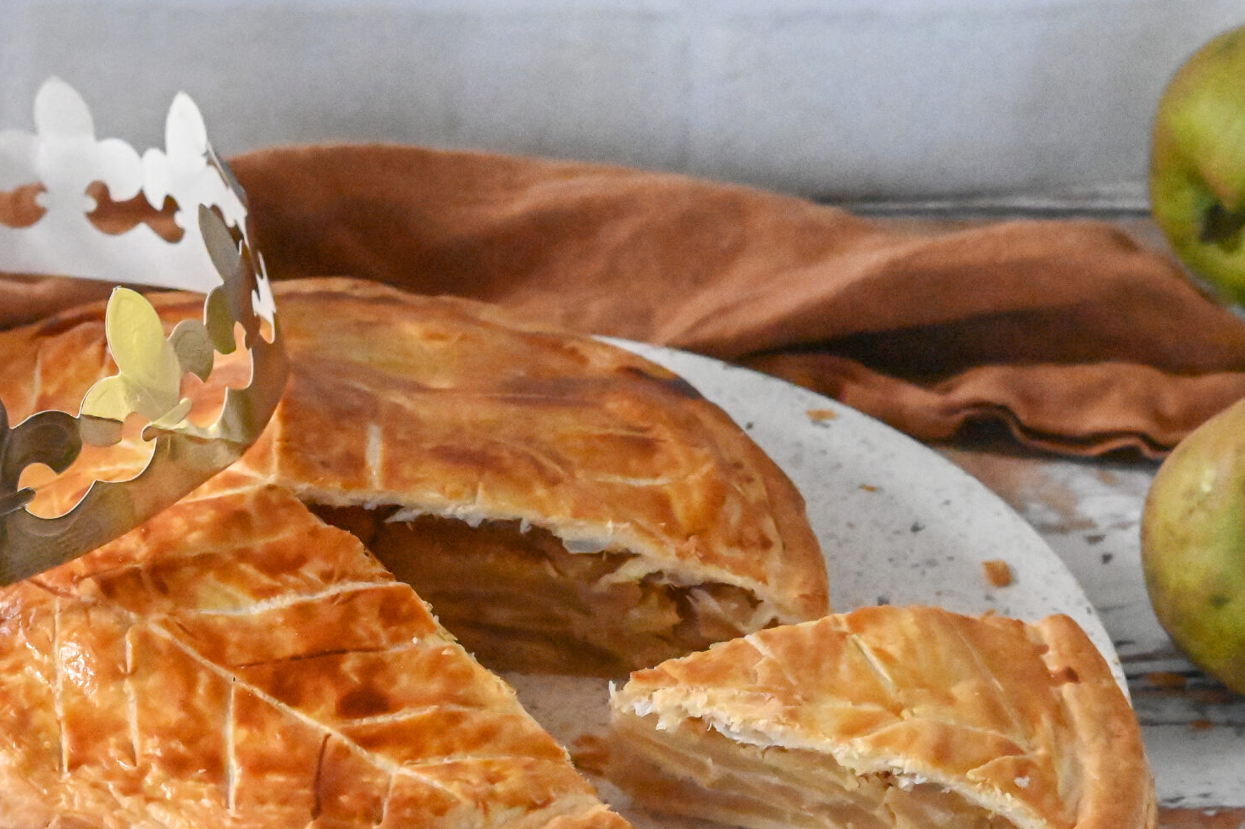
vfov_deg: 9.2
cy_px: 719
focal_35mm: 148
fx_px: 5115
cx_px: 539
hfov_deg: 13.9
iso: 51200
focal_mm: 85
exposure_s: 1/8000
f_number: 7.1
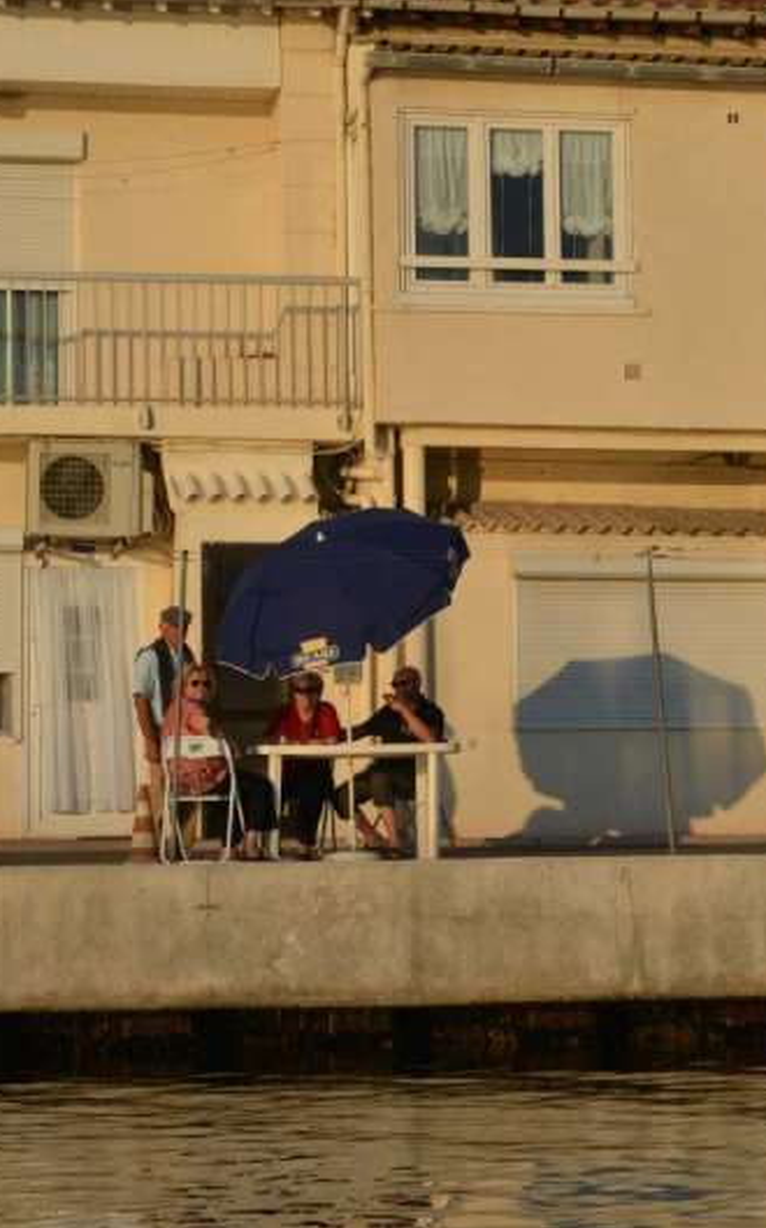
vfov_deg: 19.3
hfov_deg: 12.1
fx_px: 3612
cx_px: 467
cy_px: 613
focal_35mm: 108
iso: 640
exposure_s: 1/200
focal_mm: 70
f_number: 18
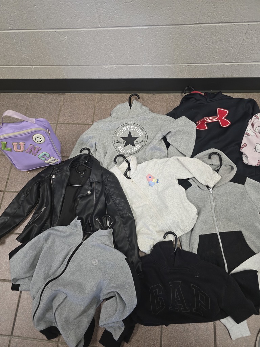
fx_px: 230
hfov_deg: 58.9
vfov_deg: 73.9
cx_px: 130
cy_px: 174
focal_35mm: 23
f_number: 1.7
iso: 640
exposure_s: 1/120
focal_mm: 6.3
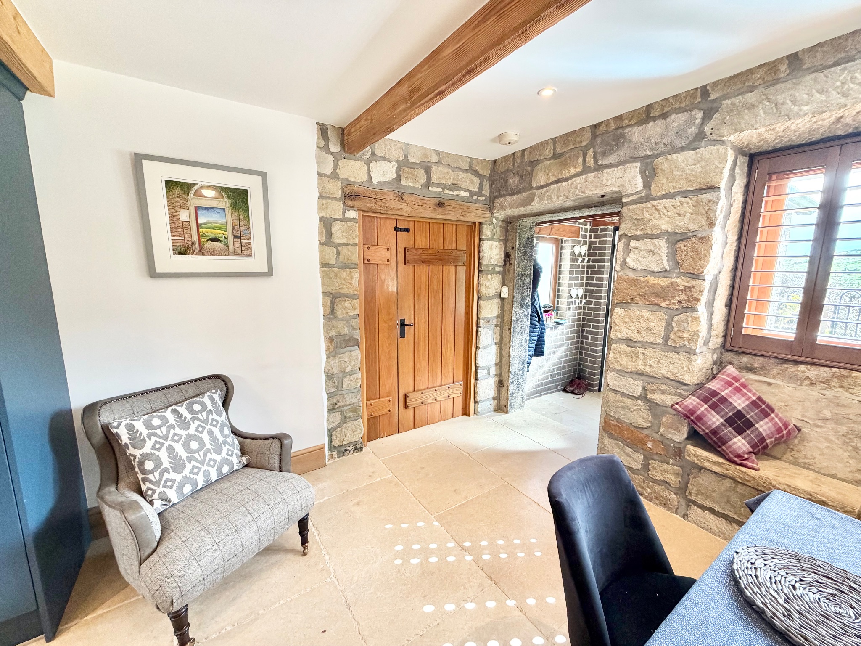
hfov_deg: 102.1
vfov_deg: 85.7
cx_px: 430
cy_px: 323
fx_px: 348
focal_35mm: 14
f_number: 2.2
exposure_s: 1/100
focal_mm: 2.22
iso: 250
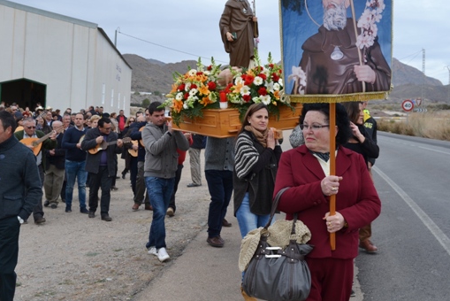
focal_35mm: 49
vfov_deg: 27.5
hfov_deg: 40.3
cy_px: 116
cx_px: 207
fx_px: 613
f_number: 6.3
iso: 100
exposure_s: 1/160
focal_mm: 26
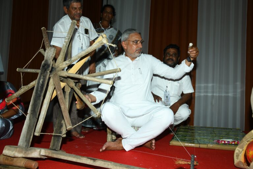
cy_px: 84
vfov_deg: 43.6
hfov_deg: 61.9
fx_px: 211
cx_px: 126
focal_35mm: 30
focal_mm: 30
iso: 500
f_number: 6.3
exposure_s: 1/125
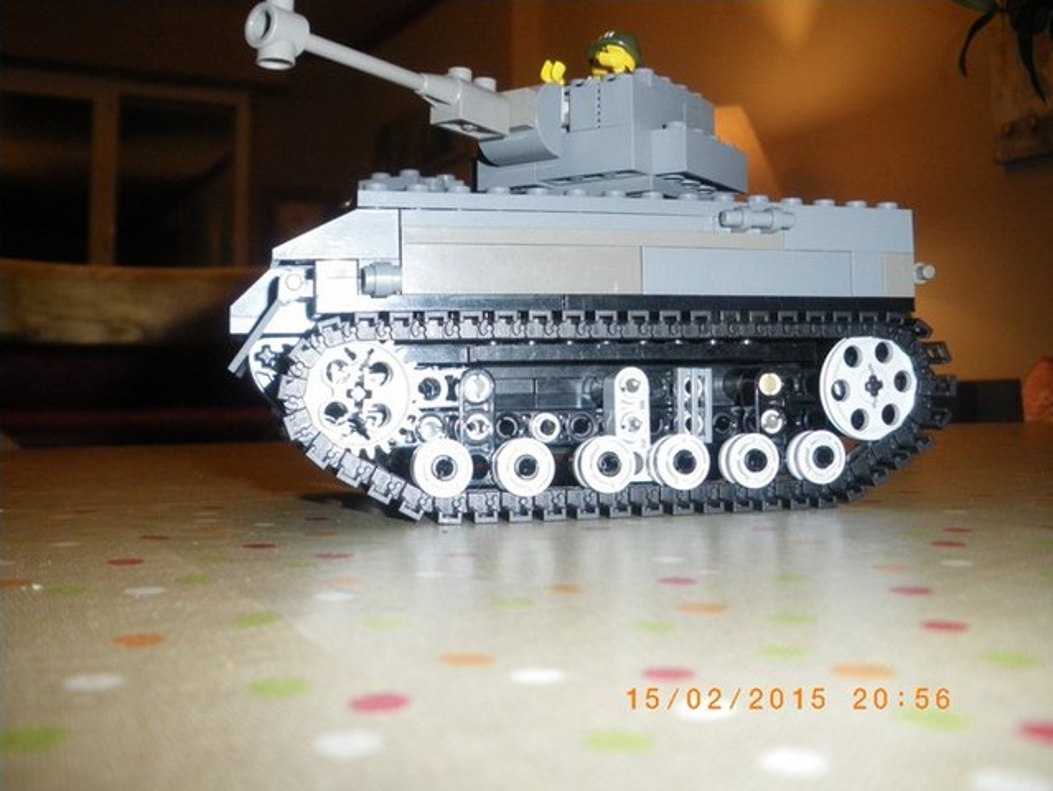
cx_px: 526
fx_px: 1096
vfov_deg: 39.7
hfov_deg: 51.3
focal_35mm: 36
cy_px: 396
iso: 400
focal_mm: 6.3
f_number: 3.5
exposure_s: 1/50
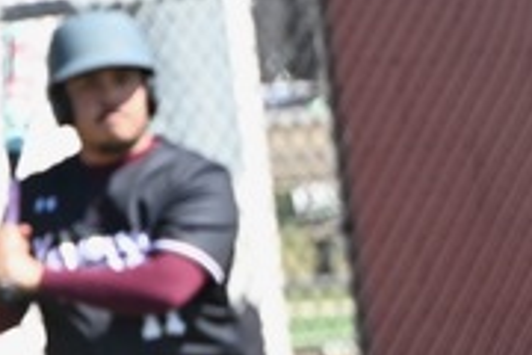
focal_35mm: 1053
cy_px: 327
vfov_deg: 1.3
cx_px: 1061
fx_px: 15560
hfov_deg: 2.0
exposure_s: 1/1250
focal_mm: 185
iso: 800
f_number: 6.3
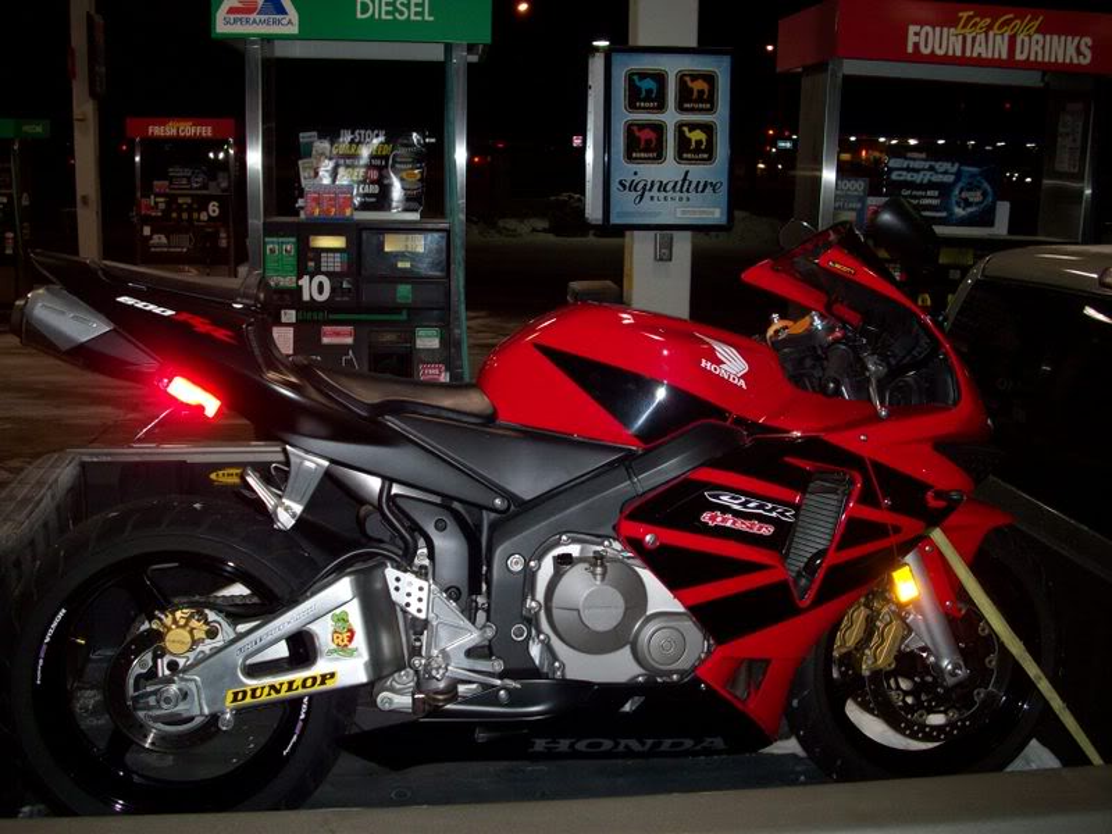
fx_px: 1189
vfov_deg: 38.7
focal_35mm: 37
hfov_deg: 50.1
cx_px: 556
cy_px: 417
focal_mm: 6.2
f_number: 2.8
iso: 80
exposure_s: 1/64
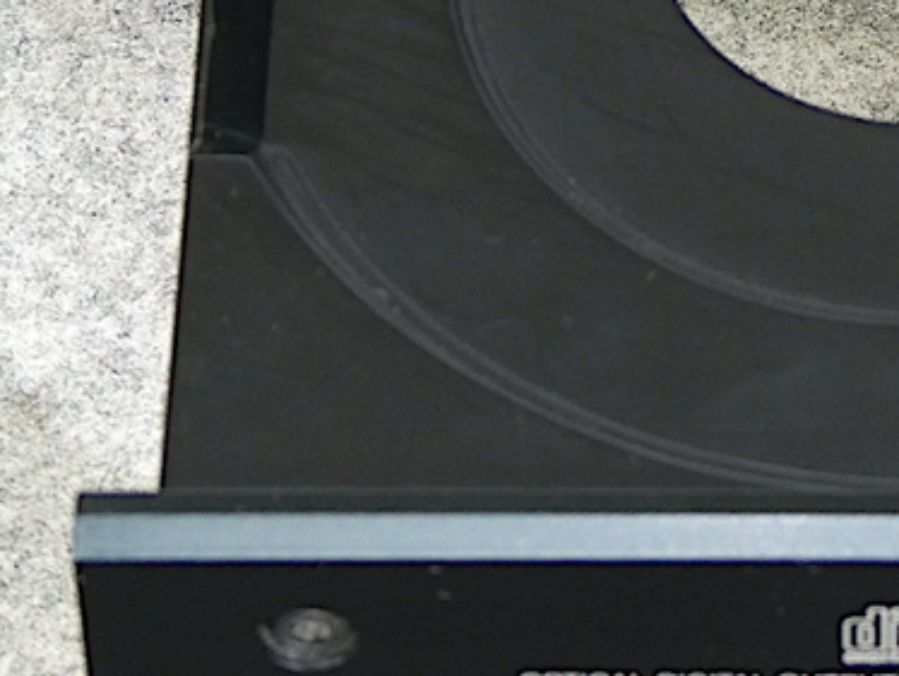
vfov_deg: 4.7
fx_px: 8264
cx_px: 964
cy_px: -48
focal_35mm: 318
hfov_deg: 6.2
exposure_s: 1/1.6
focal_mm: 22.3
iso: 200
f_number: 5.2
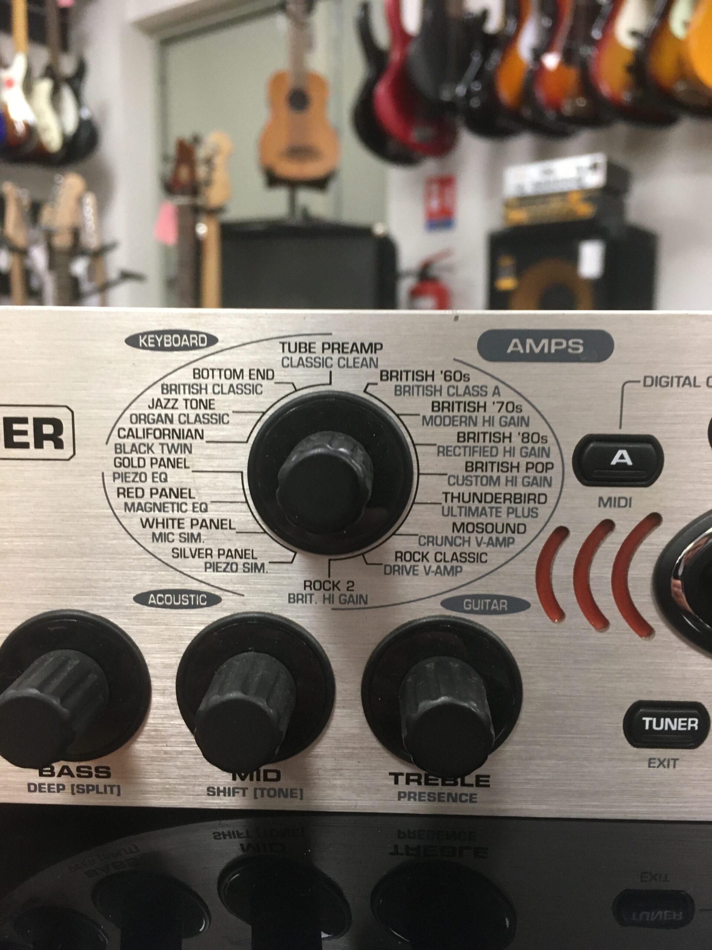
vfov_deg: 61.7
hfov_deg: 48.2
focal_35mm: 29
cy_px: 475
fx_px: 795
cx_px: 356
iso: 160
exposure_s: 1/33
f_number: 2.2
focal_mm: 4.15
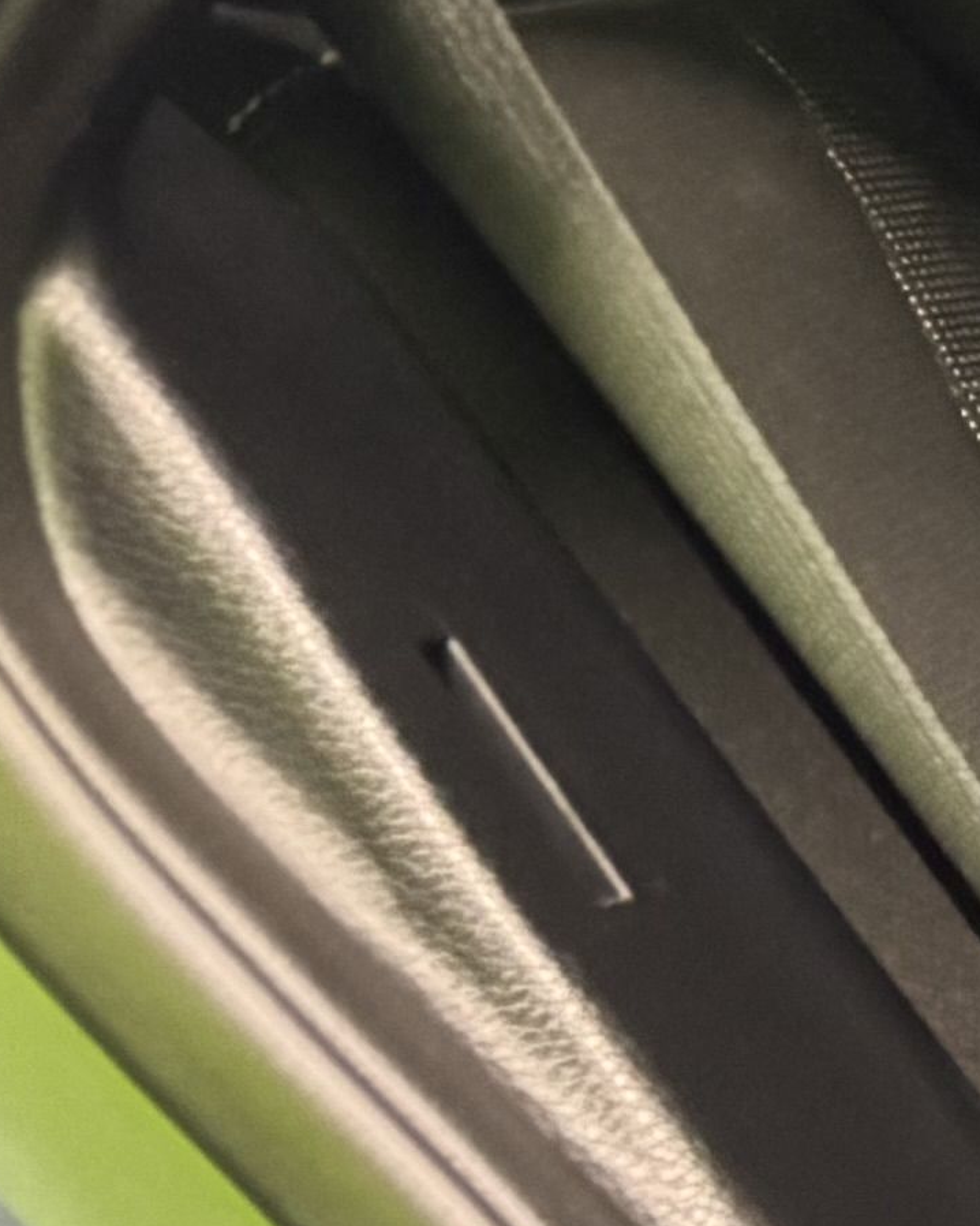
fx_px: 5404
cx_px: 3880
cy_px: 1237
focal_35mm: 149
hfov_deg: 7.5
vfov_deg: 12.8
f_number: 1.78
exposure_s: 1/33
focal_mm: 6.76
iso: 800
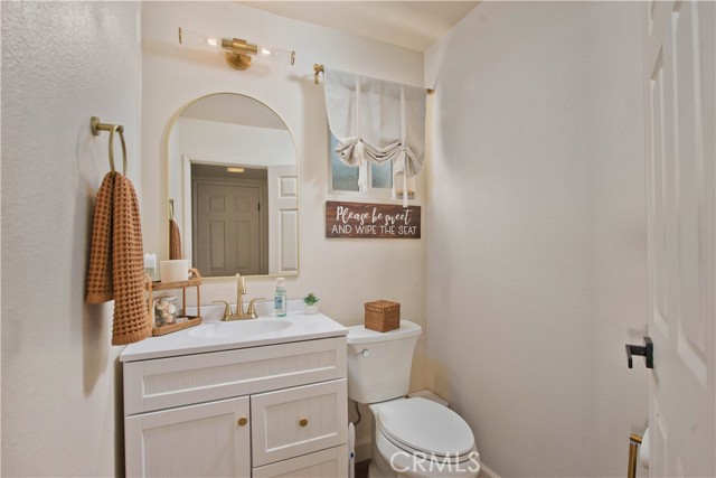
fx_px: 358
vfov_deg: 67.4
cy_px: 239
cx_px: 358
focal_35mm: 18
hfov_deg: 90.0
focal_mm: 18
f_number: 5.6
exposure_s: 1/1250
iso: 400
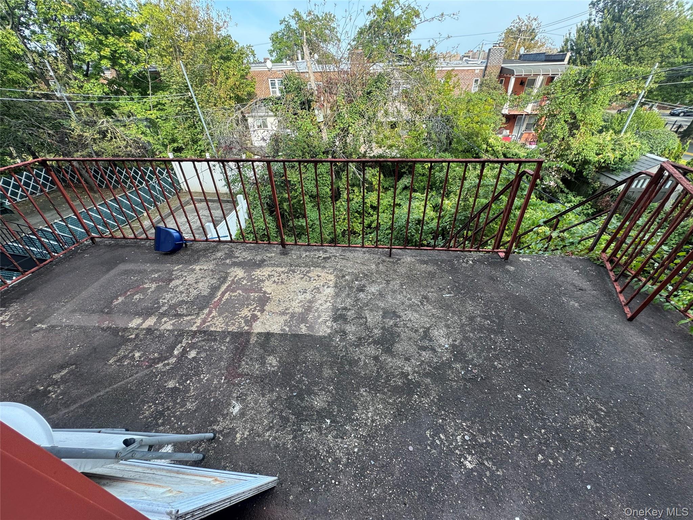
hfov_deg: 102.1
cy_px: 260
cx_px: 346
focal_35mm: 14
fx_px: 280
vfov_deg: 85.7
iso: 40
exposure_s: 1/181
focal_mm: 2.22
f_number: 2.2
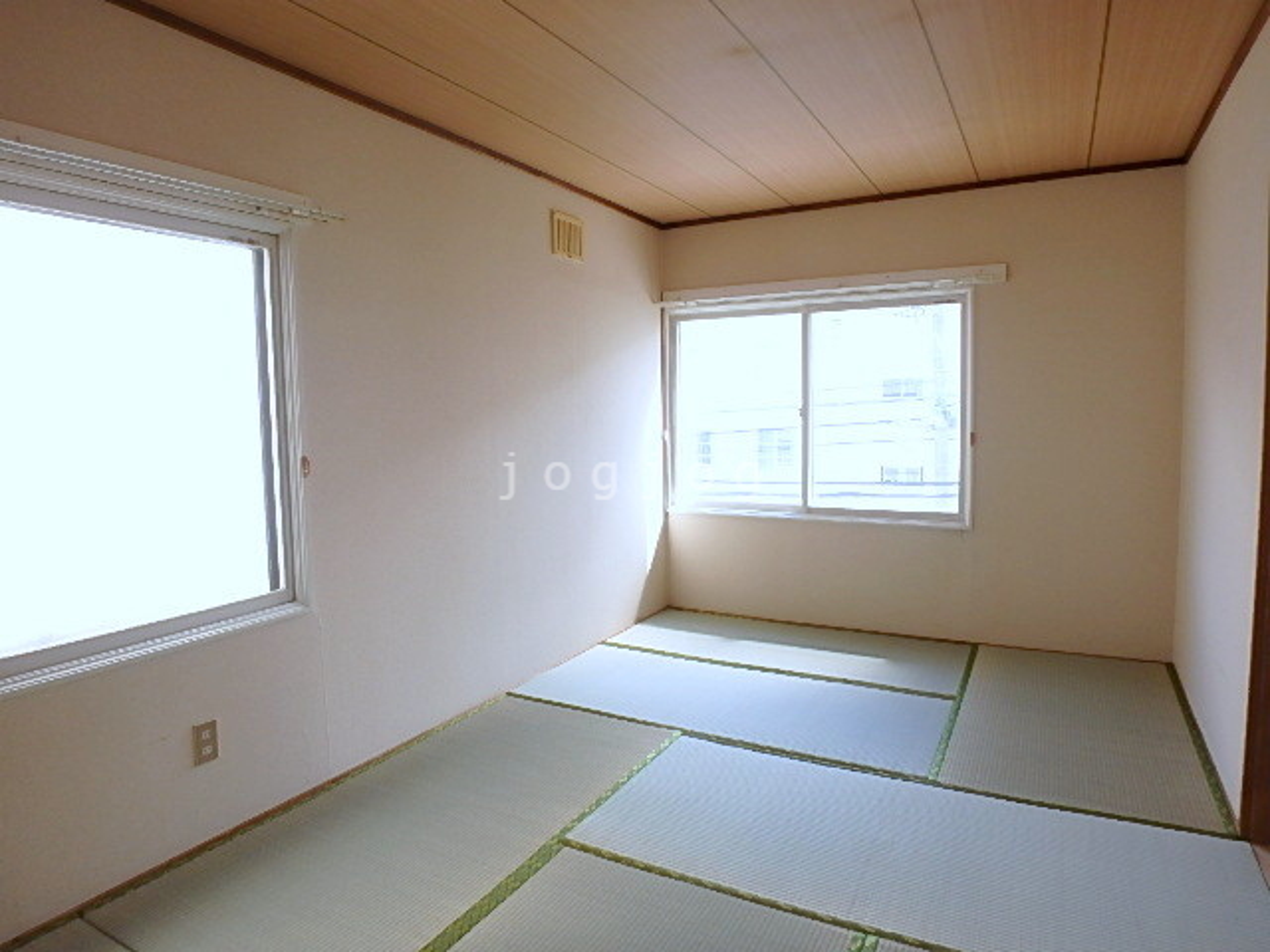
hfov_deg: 79.0
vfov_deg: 63.4
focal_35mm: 21
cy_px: 476
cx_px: 635
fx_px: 770
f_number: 3.5
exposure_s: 1/100
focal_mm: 3.7
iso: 125
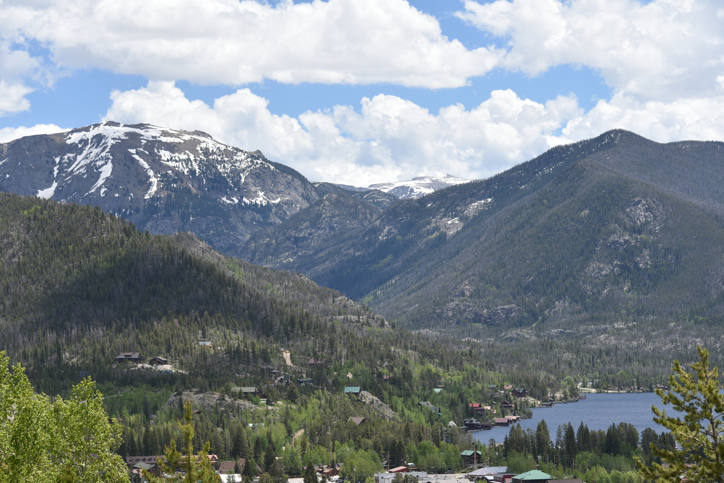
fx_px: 1851
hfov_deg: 22.1
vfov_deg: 14.9
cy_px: 242
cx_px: 362
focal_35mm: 92
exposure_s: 1/320
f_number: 9
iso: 100
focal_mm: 92
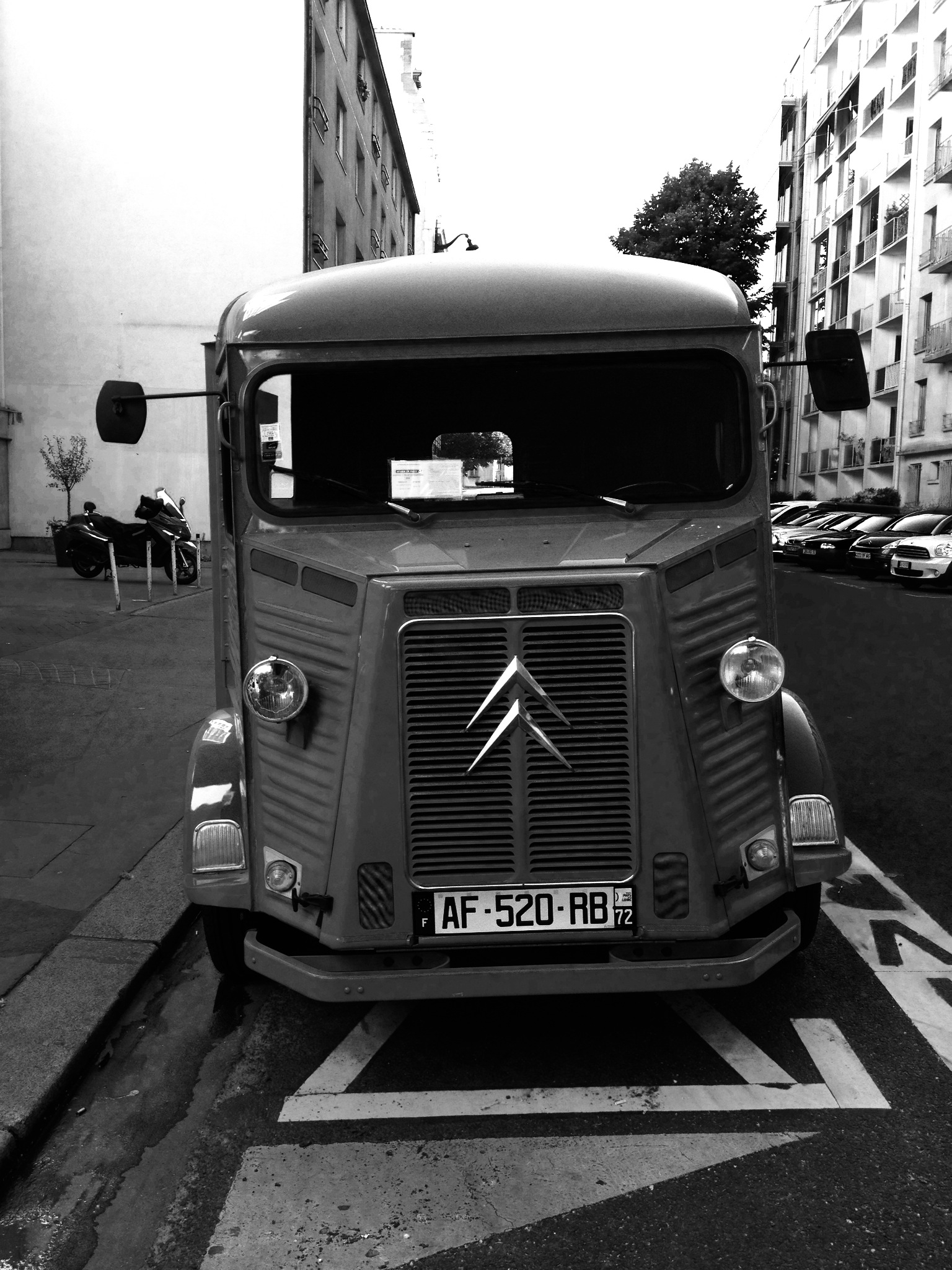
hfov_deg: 40.7
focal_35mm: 35
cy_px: 635
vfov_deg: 52.6
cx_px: 476
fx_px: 1283
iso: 50
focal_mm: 4.28
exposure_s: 1/194
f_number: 2.4
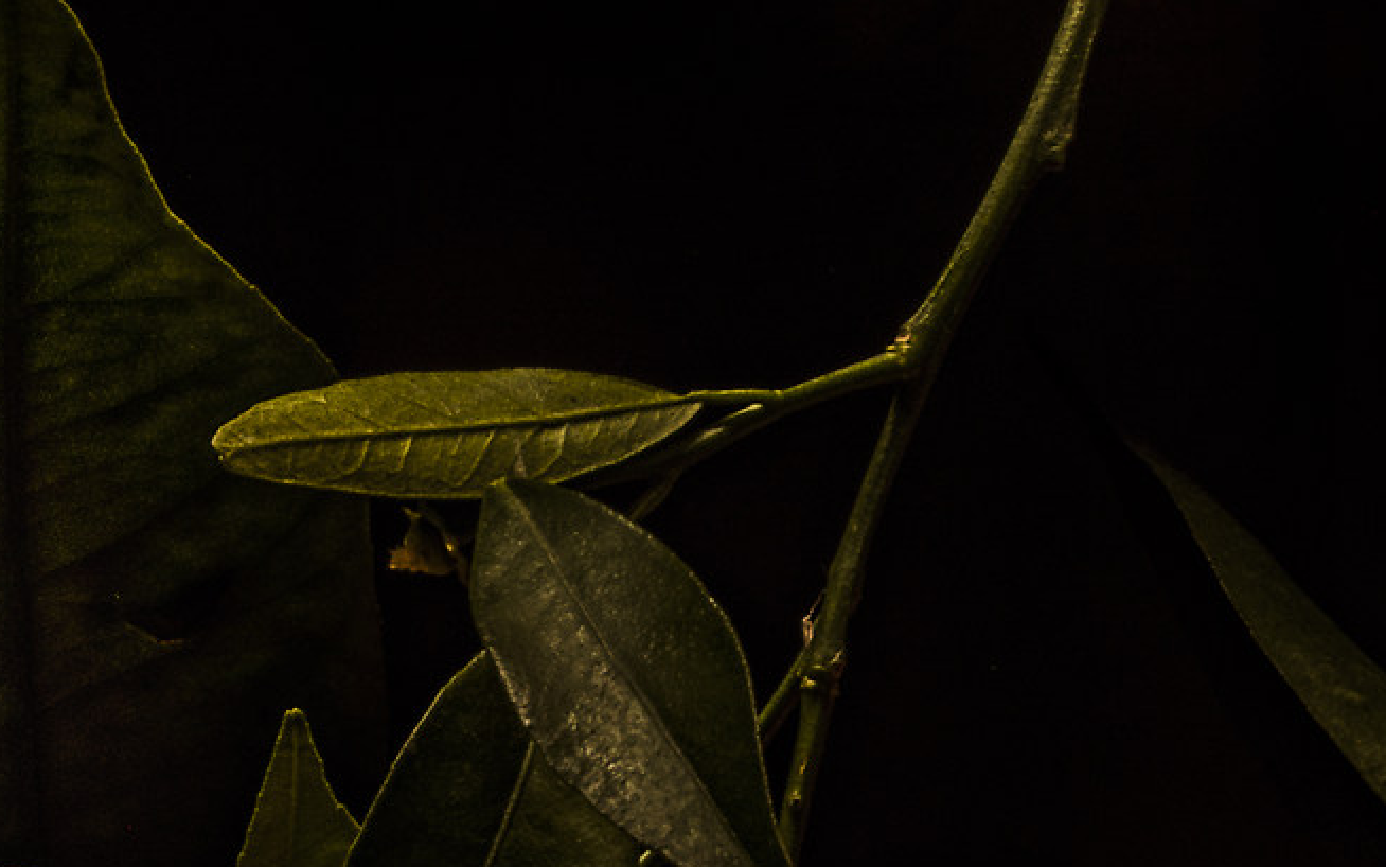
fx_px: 6498
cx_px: 818
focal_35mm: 172
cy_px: 945
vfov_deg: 7.6
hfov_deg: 12.2
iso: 100
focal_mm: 46
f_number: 32
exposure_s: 10
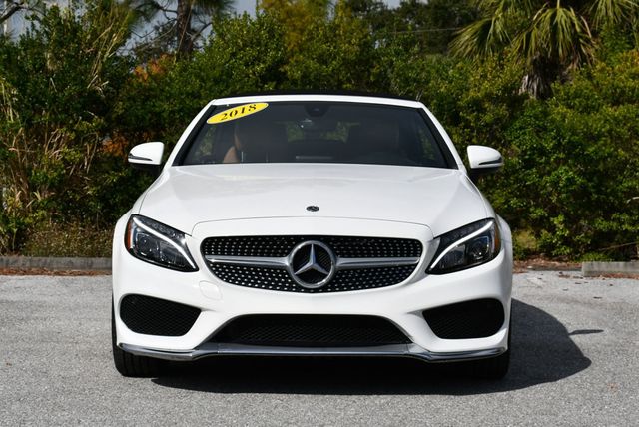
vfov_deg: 16.3
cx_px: 320
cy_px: 214
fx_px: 1492
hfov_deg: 24.2
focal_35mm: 84
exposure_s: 1/500
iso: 100
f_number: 11
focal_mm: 42
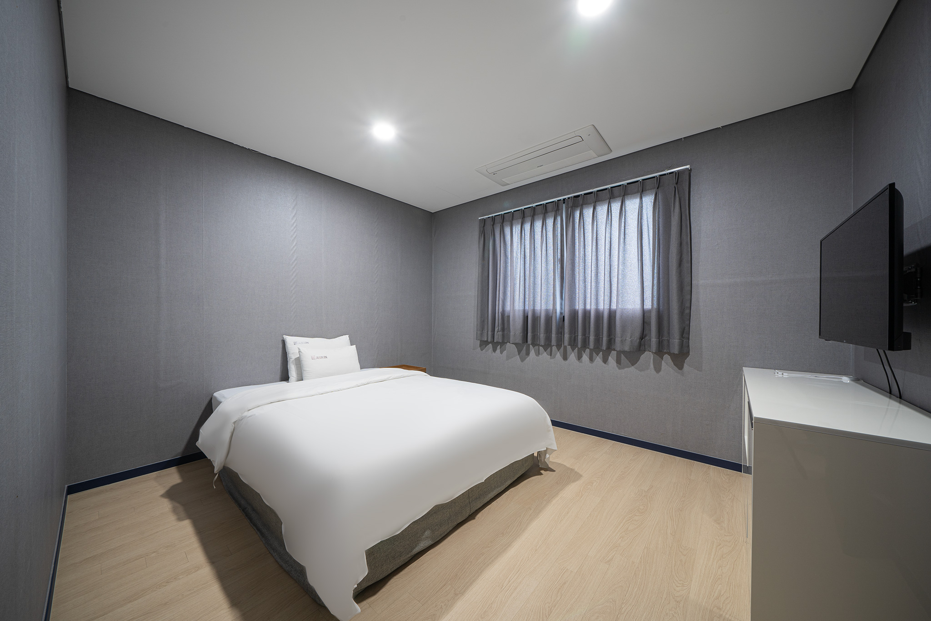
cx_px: 466
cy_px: 310
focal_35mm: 12
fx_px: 310
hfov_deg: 112.6
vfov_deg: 90.0
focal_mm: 12
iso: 100
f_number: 11
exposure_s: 2
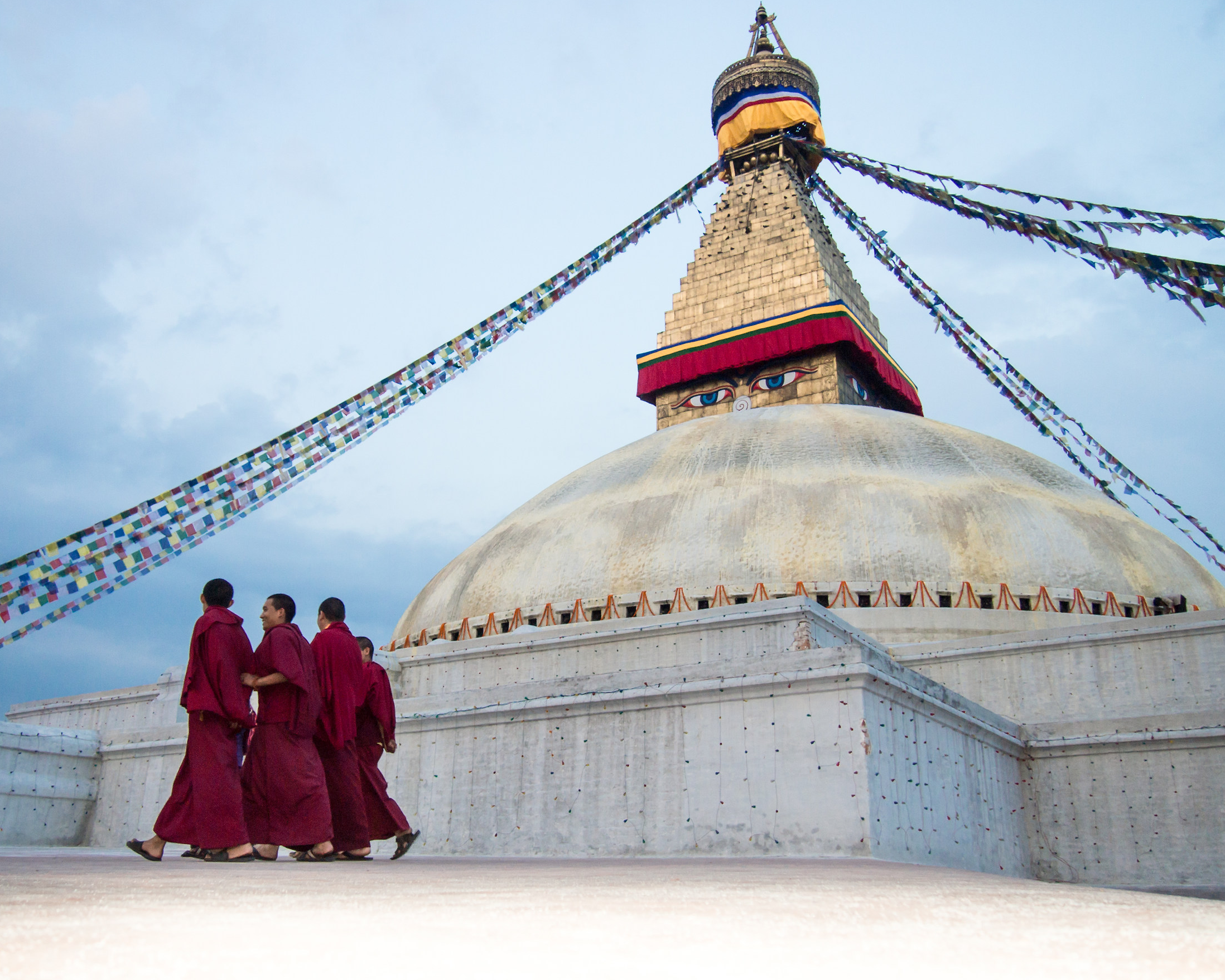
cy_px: 485
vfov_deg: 45.8
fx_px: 1160
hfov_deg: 55.6
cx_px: 570
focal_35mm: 32
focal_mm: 15
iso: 200
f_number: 3.6
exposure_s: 1/160
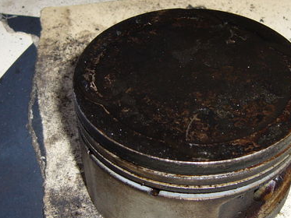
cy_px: 105
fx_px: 505
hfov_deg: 32.1
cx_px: 172
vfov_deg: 24.4
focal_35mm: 60
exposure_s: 1/30
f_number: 2.8
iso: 80
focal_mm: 5.8
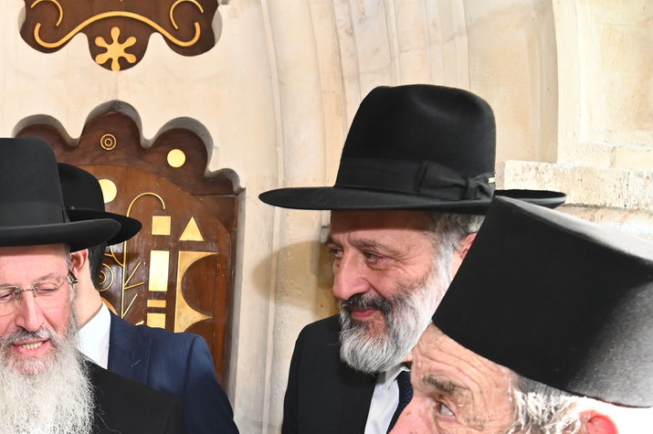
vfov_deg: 27.4
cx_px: 47
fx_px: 852
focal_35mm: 47
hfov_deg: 38.6
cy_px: 402
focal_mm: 24
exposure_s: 1/160
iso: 1250
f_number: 6.3
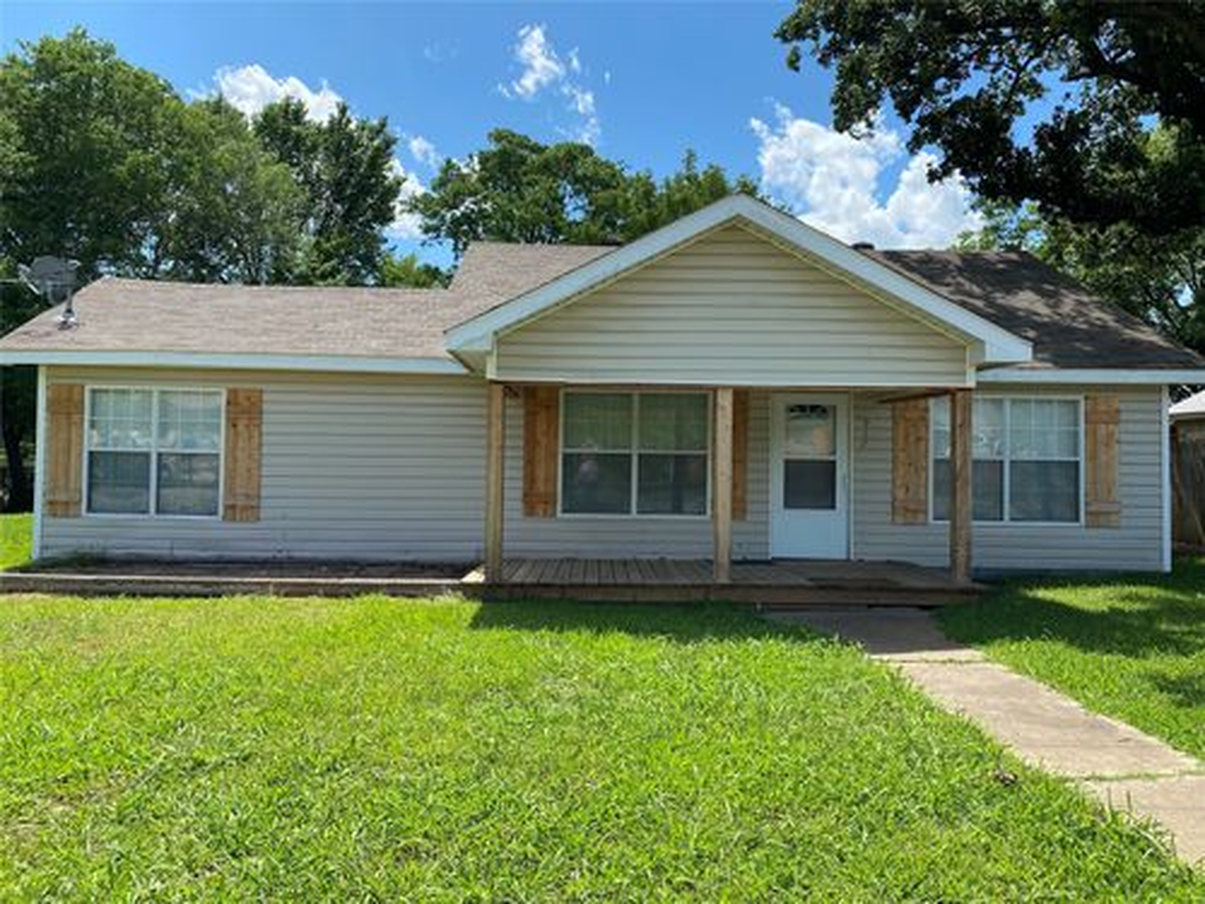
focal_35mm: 26
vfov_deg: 53.1
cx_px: 602
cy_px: 452
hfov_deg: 67.3
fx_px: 905
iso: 32
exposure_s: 1/1546
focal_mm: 4.25
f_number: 1.8
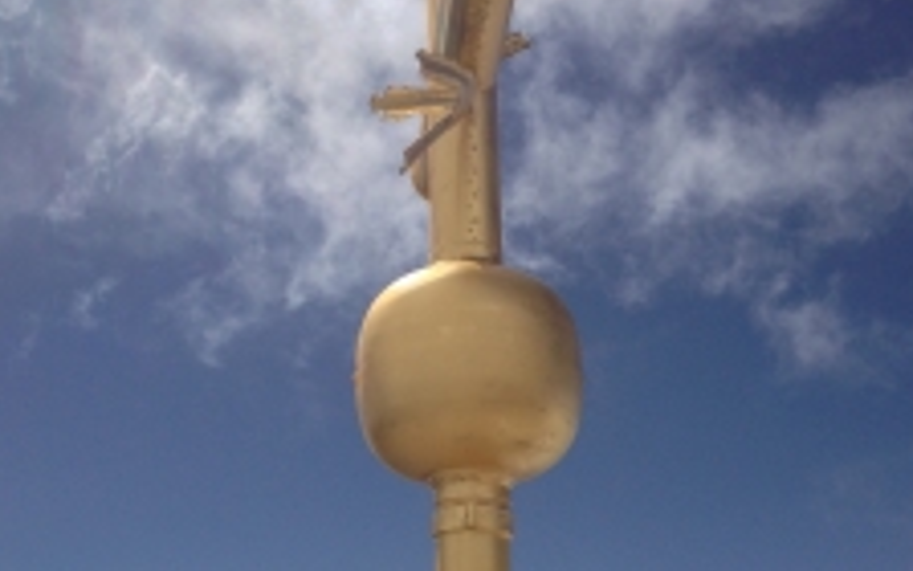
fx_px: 1443
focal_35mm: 58
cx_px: 483
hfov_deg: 35.1
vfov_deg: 22.0
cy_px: 477
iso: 50
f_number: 2.4
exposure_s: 1/6944
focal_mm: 4.28
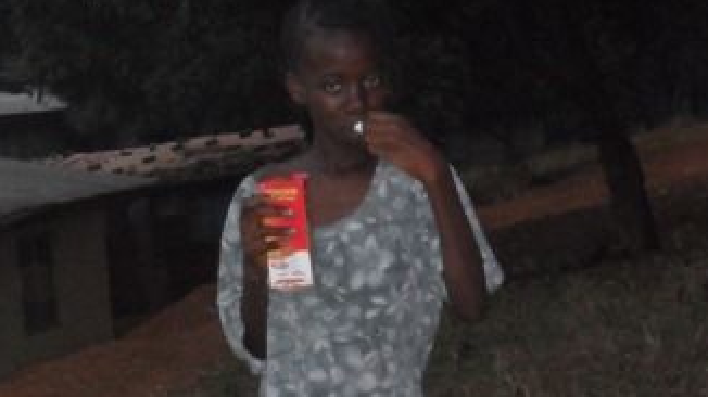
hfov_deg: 24.5
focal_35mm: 87
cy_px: 462
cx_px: 383
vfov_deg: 13.5
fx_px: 1632
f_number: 5
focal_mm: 9.3
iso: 400
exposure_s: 1/60
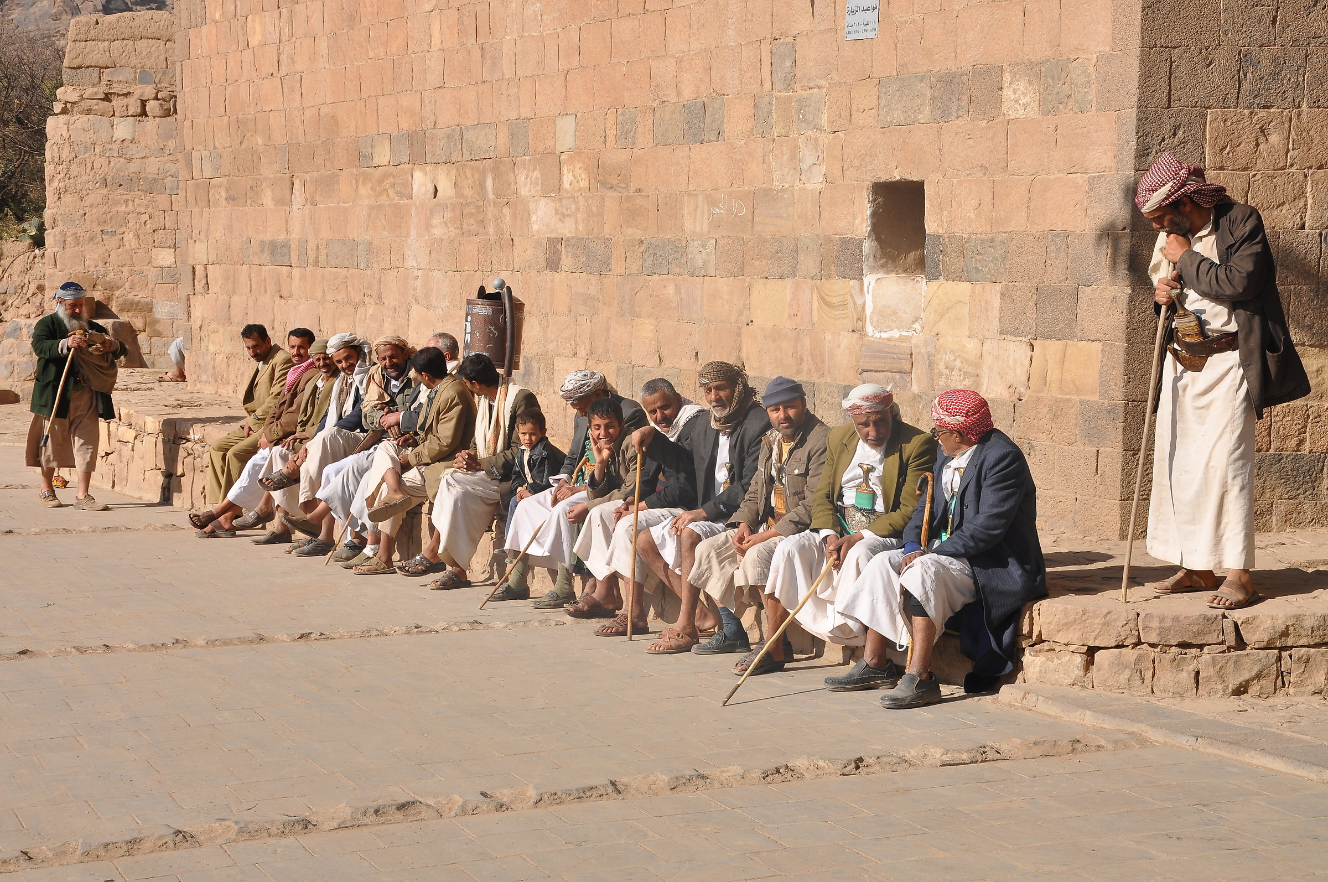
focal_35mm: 63
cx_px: 664
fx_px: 2321
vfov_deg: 21.5
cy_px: 441
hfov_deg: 31.9
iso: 200
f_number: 10
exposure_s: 1/400
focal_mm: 42
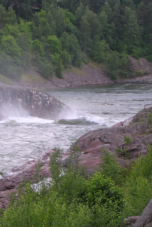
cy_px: 114
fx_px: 1013
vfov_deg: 12.8
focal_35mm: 160
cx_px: 48
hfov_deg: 8.6
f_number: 4.9
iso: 100
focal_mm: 17.4
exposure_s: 1/135
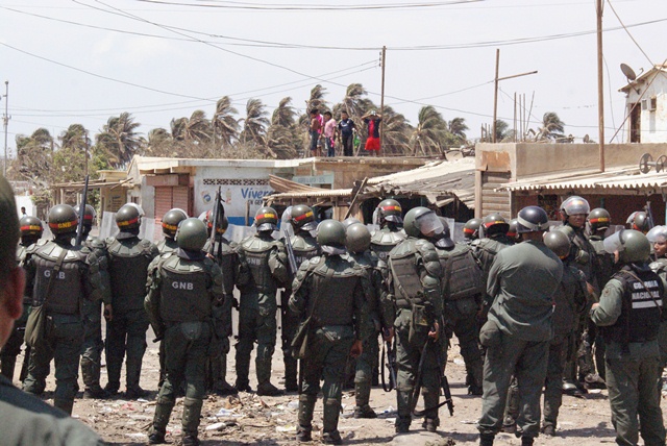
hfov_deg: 19.4
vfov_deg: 13.1
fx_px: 1947
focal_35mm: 105
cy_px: 223
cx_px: 334
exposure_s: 1/2000
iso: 3200
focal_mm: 70
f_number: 13
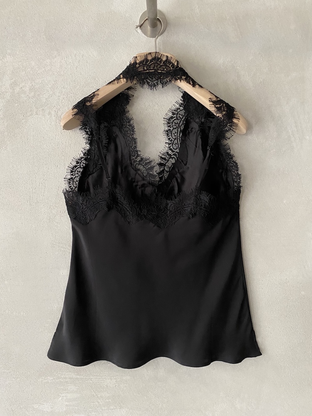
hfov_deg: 53.1
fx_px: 313
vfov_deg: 67.3
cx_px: 156
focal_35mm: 26
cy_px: 208
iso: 640
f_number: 1.8
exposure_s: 1/38
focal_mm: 4.25
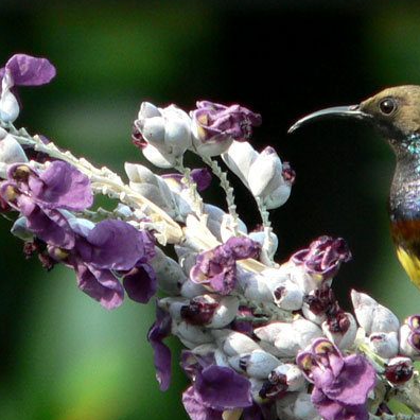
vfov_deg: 3.1
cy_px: 230
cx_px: 300
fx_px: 7715
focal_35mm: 562
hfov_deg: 3.1
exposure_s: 1/250
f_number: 4
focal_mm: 55.2
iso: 100
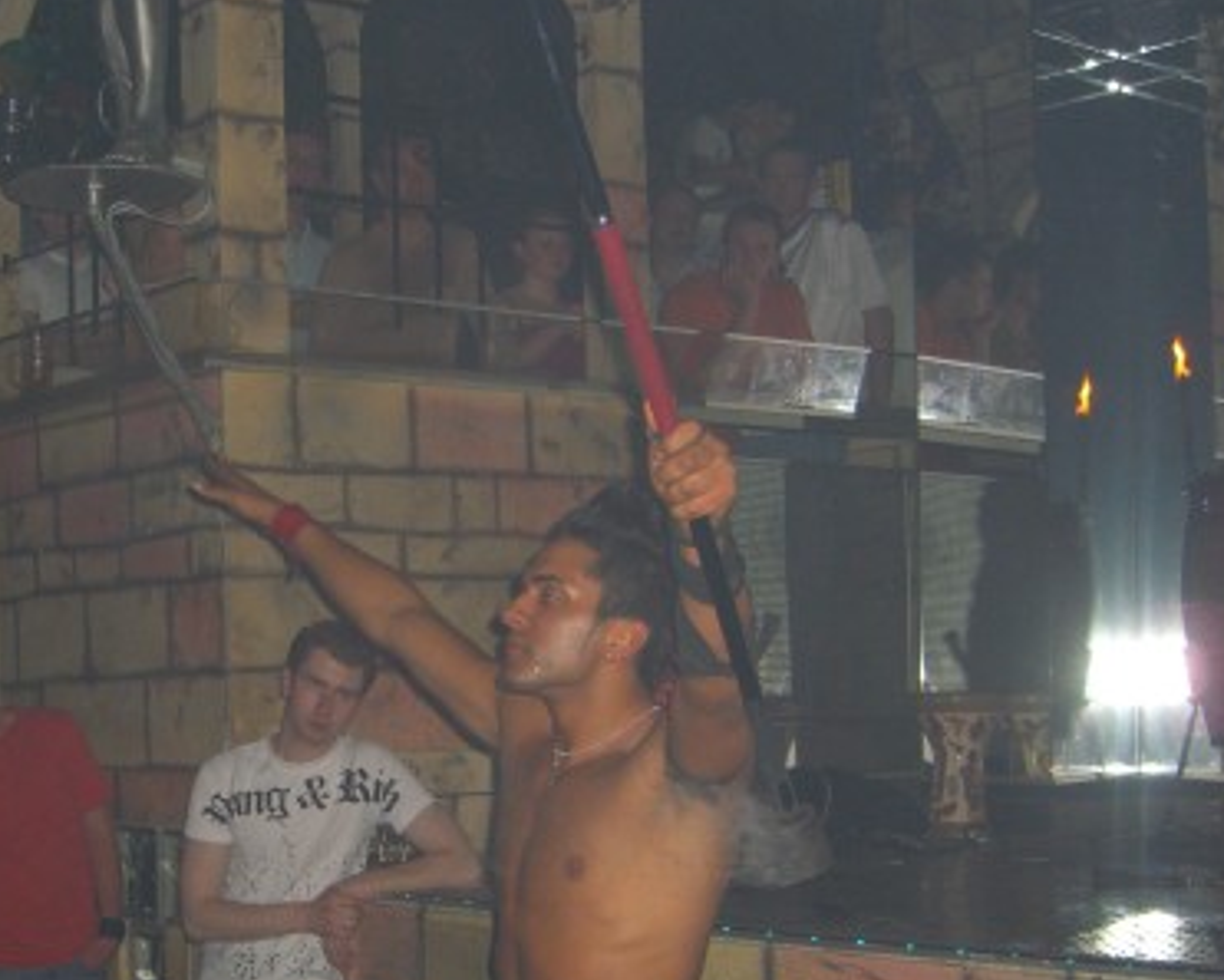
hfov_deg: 31.1
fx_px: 2174
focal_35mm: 60
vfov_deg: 25.2
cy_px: 709
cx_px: 376
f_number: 2.8
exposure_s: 1/60
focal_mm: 7.9
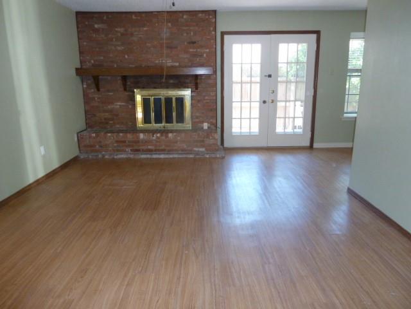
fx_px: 297
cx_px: 206
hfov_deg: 69.4
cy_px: 154
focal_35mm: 25
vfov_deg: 54.9
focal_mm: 4.1
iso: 250
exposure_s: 1/30
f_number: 3.3
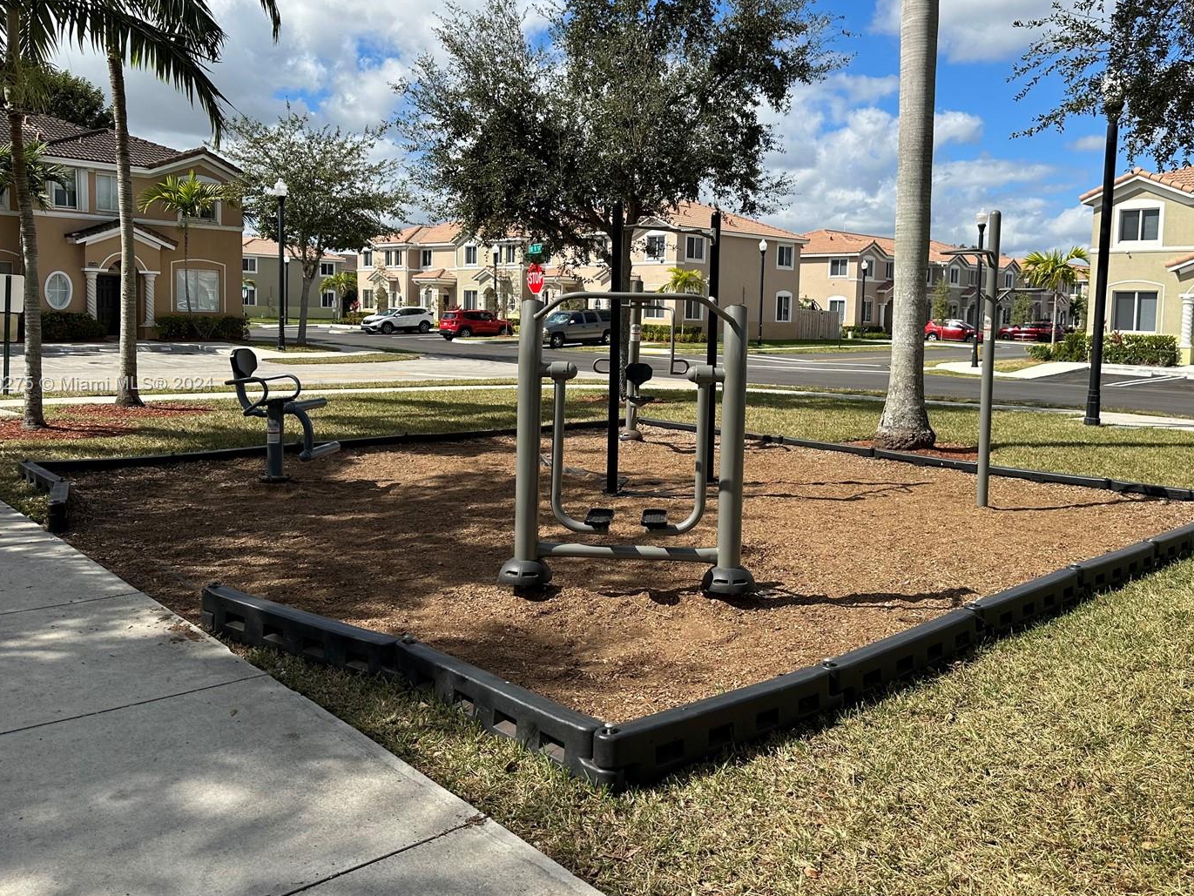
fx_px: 966
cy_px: 385
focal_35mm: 28
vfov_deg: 49.6
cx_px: 631
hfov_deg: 63.4
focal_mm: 6.86
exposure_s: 1/4762
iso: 80
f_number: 1.78
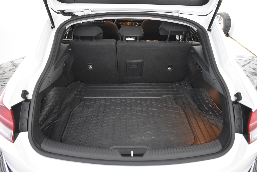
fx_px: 193
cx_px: 128
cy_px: 86
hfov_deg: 67.4
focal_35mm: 27
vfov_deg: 47.9
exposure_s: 1/30
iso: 3200
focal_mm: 18
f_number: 3.5
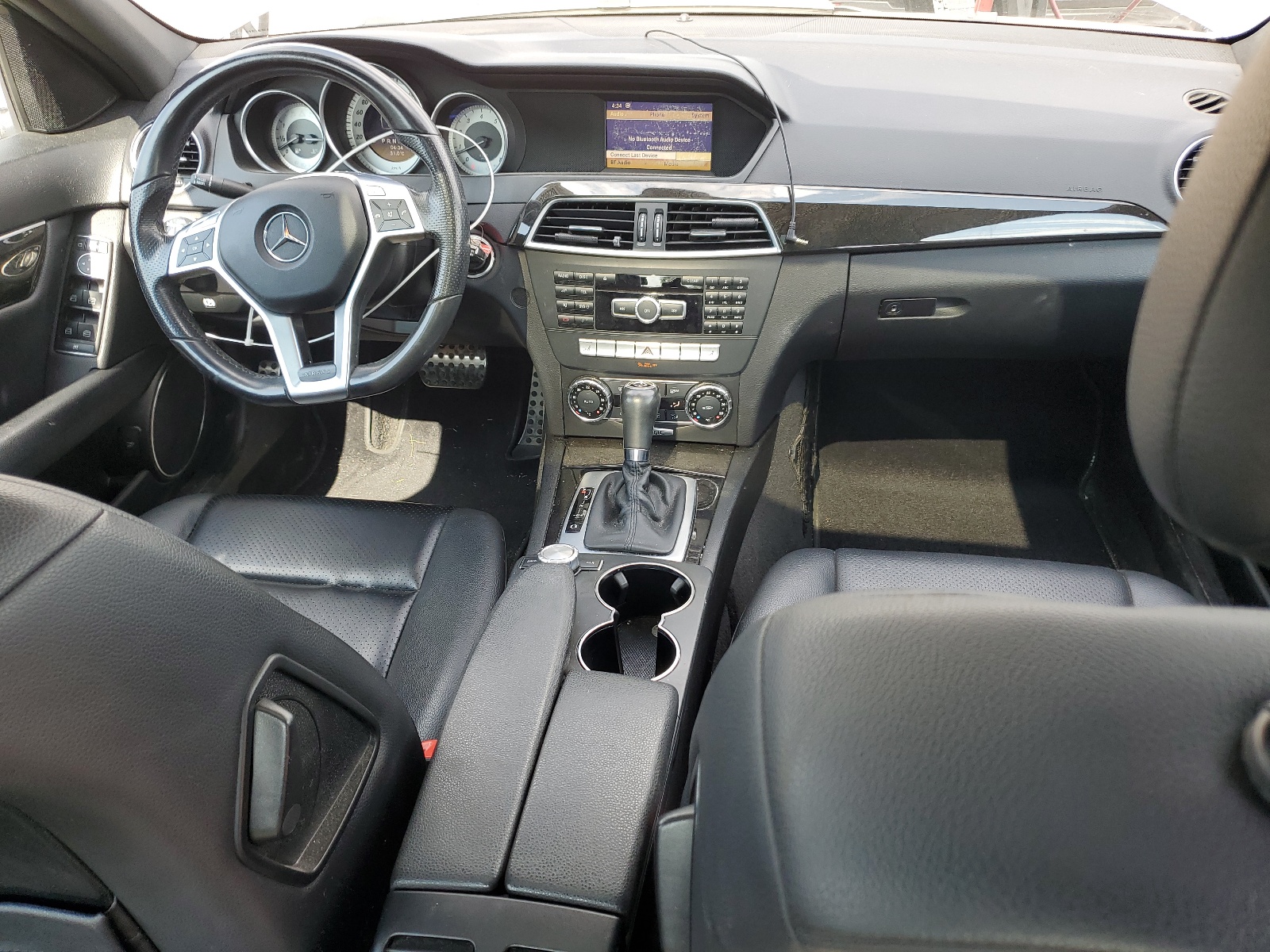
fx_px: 954
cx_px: 635
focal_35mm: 26
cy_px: 476
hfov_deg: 67.3
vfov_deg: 53.1
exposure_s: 1/167
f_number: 1.5
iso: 50
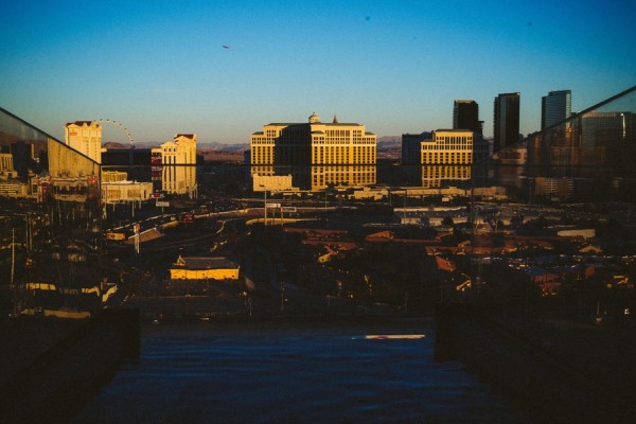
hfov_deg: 39.6
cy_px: 212
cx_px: 318
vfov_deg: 27.0
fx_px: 883
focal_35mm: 50
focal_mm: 50
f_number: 14
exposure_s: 1/80
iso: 160
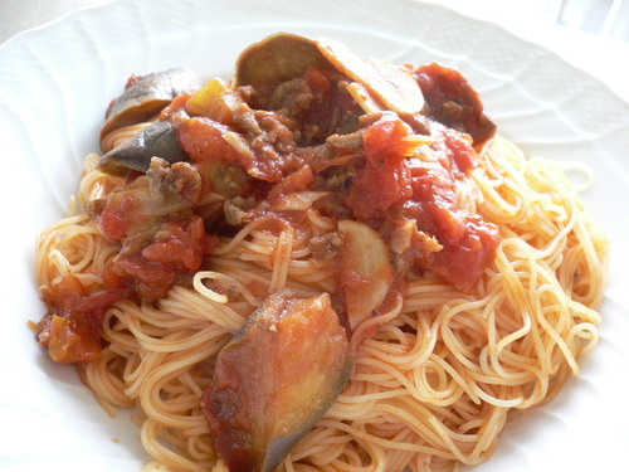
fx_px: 636
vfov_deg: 40.7
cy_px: 236
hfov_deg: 52.6
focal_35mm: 35
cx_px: 314
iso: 100
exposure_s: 1/30
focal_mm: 5.8
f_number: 2.8
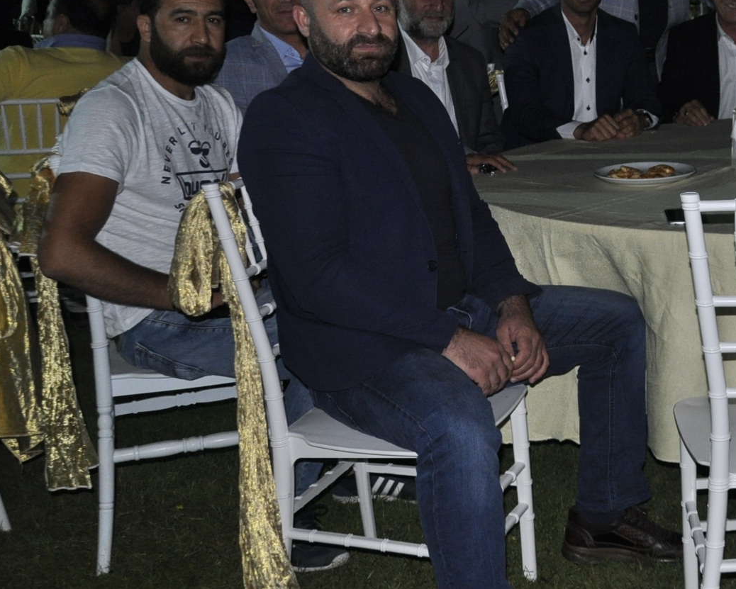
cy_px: 143
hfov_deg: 29.0
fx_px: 1328
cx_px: 734
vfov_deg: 24.7
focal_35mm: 61
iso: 800
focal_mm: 21
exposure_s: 1/60
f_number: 4
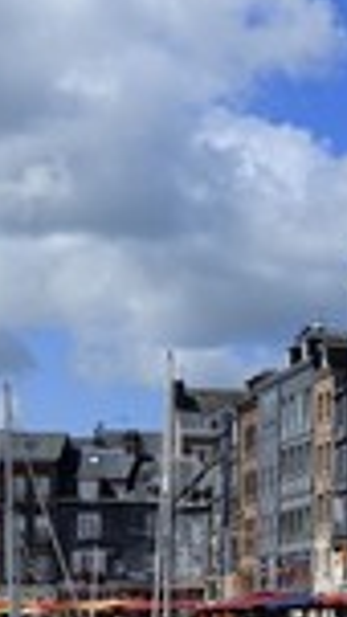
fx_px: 1994
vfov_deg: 17.3
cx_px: 739
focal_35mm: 122
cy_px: 543
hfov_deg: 9.2
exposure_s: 1/200
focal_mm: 42
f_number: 13
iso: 200
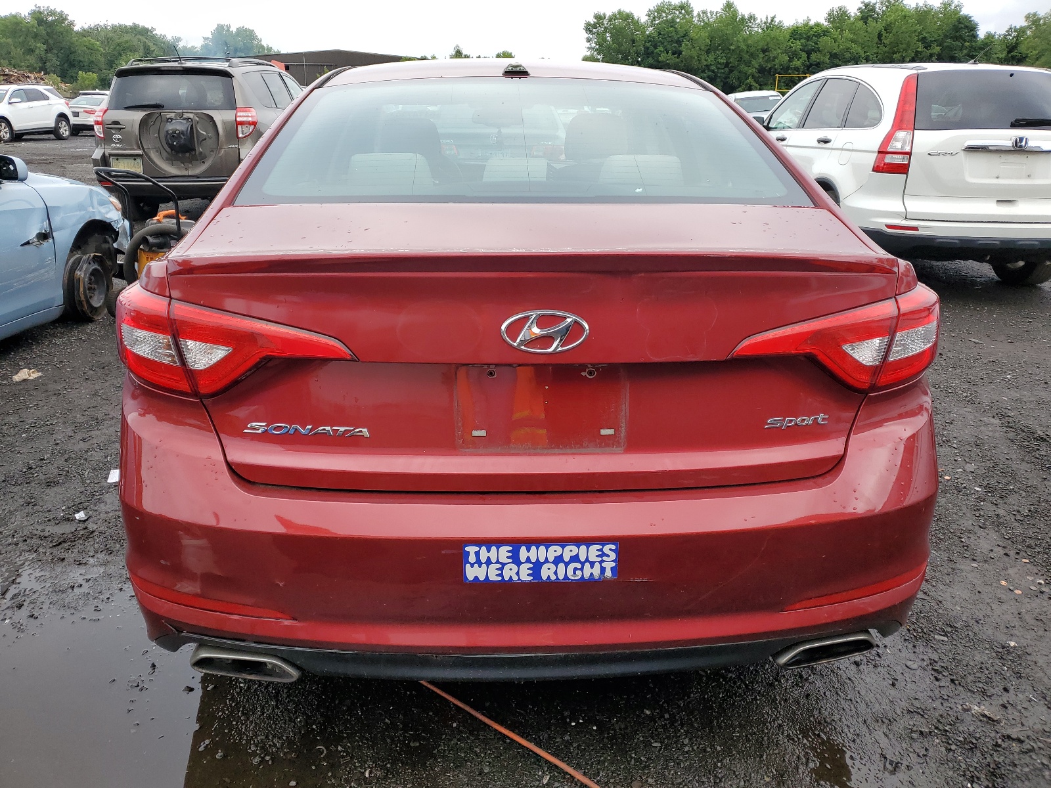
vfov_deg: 53.1
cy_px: 394
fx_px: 789
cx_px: 526
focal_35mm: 26
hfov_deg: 67.3
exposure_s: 1/769
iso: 50
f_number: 1.5
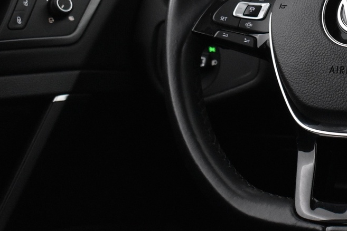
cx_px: 381
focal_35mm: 107
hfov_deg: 18.4
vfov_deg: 12.7
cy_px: 18
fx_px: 1034
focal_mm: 29
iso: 3200
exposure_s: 1/80
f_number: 4.5
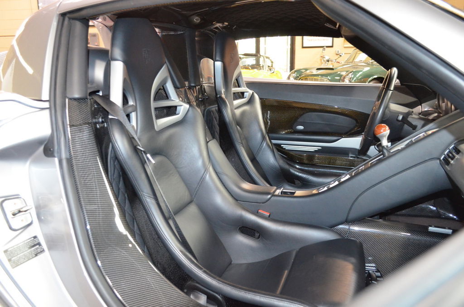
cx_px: 232
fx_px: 347
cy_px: 154
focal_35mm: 27
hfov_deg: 67.5
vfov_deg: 47.7
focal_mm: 18
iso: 3200
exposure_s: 1/60
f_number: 3.5
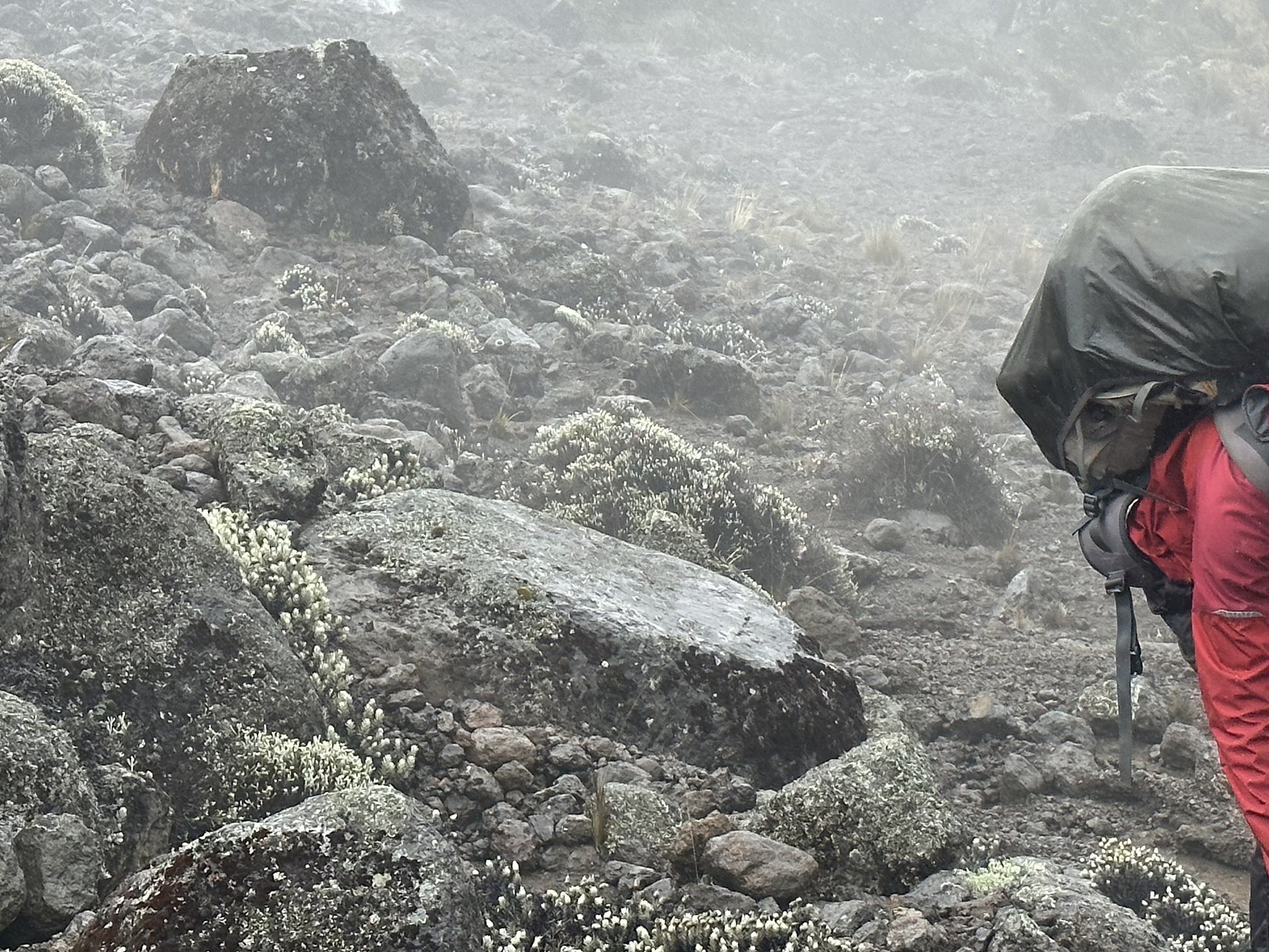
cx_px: 780
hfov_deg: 19.6
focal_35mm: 100
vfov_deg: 14.8
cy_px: 379
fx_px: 3666
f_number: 1.78
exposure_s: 1/1783
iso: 64
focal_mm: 6.86
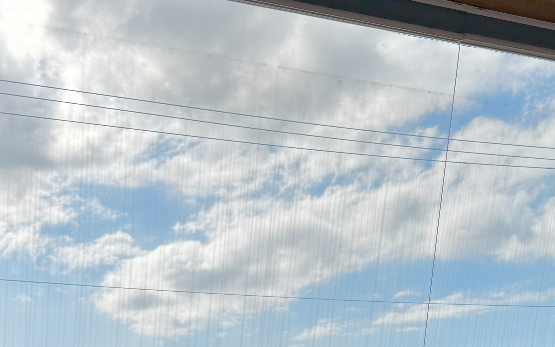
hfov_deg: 37.3
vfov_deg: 22.9
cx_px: 345
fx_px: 817
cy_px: 357
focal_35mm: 54
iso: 80
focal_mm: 6.76
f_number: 1.78
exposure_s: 1/9009
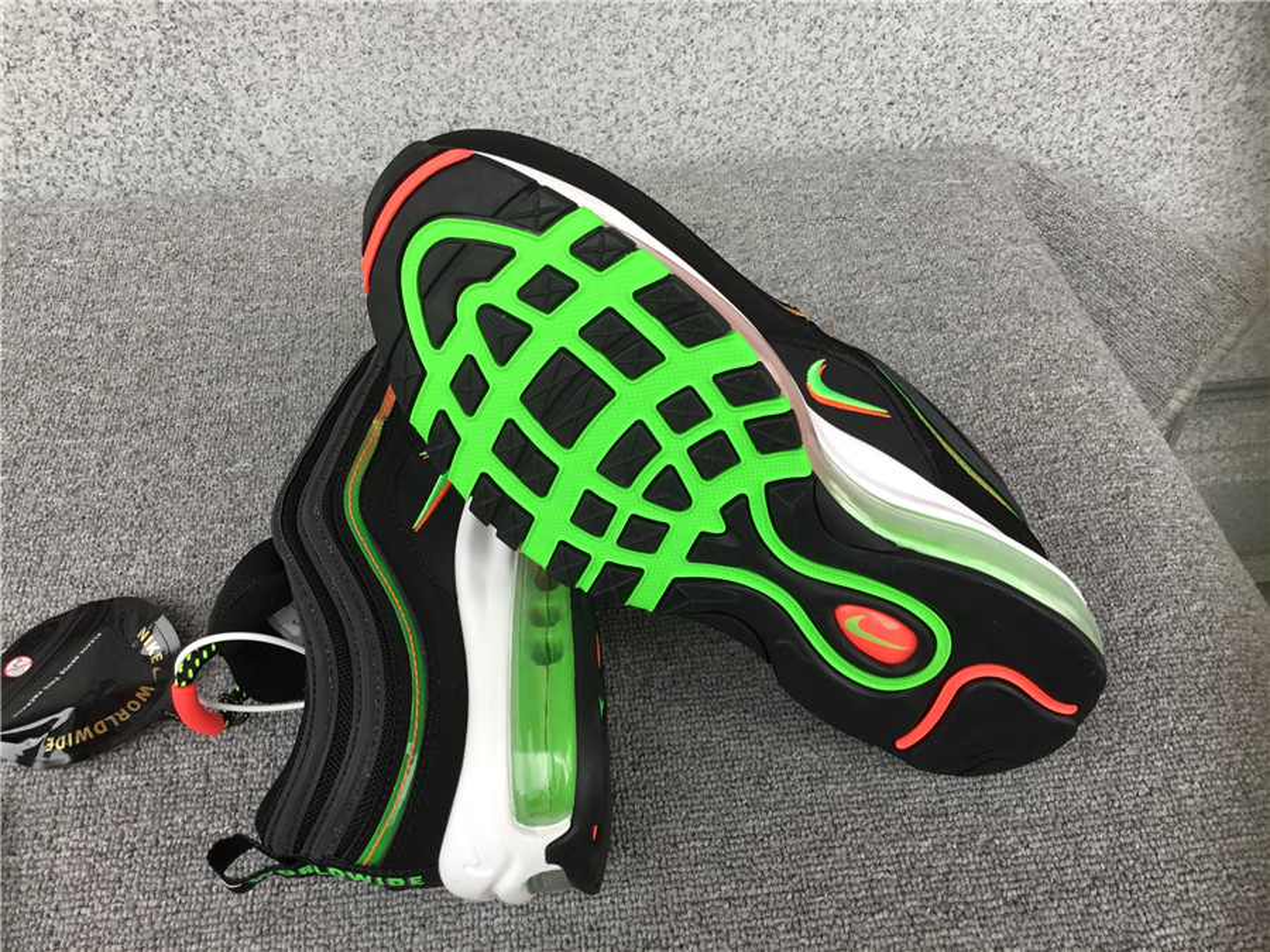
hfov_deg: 58.4
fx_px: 1137
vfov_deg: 45.4
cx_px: 635
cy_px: 476
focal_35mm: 31
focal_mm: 3.3
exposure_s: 1/100
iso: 50
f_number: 2.4
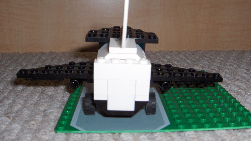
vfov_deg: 27.7
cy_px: 62
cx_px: 126
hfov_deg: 47.4
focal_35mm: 43
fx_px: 286
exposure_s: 1/60
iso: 100
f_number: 4.8
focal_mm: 8
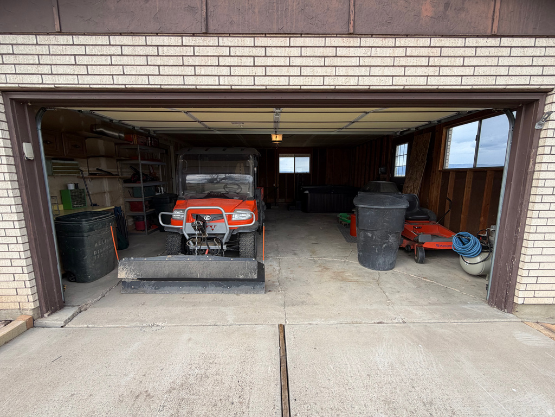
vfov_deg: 85.7
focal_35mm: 14
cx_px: 278
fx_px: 224
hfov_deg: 102.1
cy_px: 208
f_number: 2.2
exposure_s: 1/514
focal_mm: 2.22
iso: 40
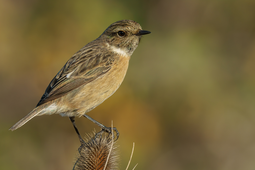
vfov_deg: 2.3
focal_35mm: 600
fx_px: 4250
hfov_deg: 3.4
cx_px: 128
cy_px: 85
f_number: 9
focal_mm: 600
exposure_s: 1/1250
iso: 800
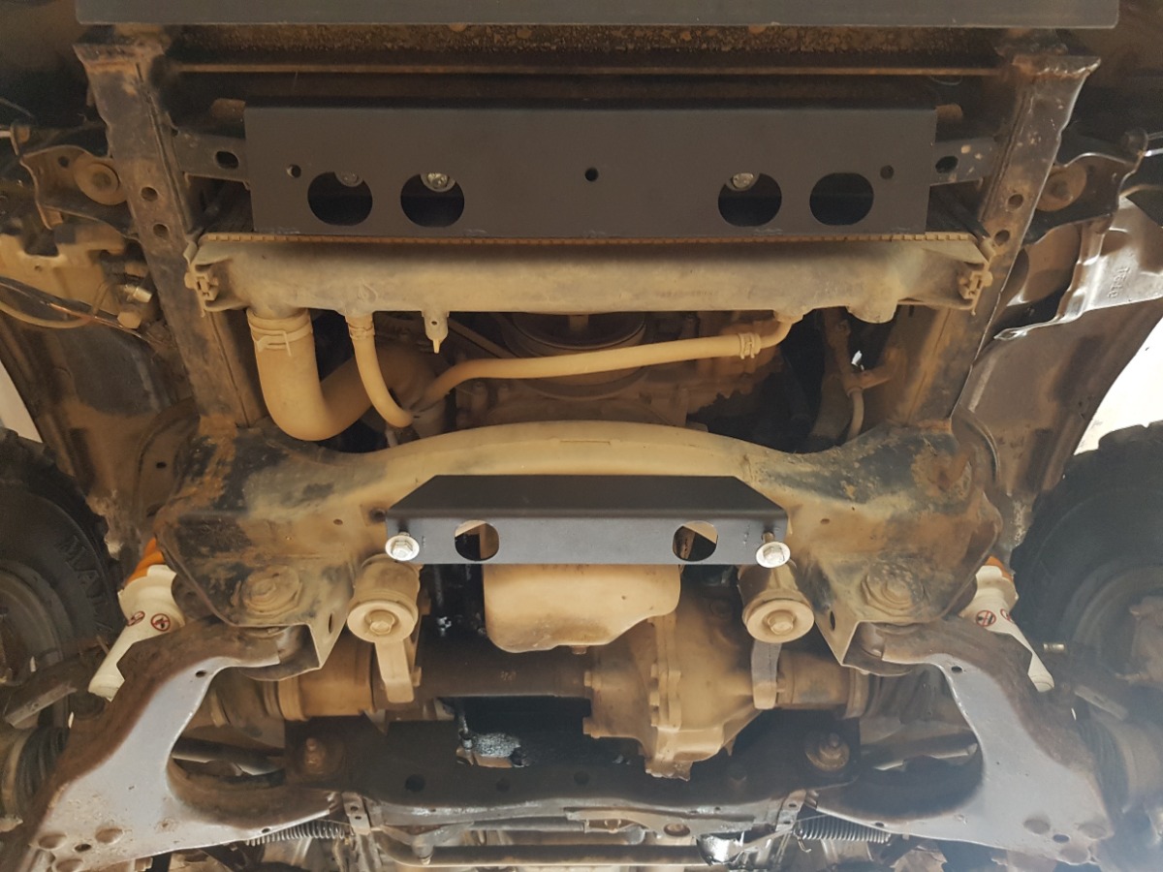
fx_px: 874
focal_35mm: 26
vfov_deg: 53.1
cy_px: 436
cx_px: 582
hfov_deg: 67.3
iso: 250
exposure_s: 1/10
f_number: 1.7
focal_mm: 4.2
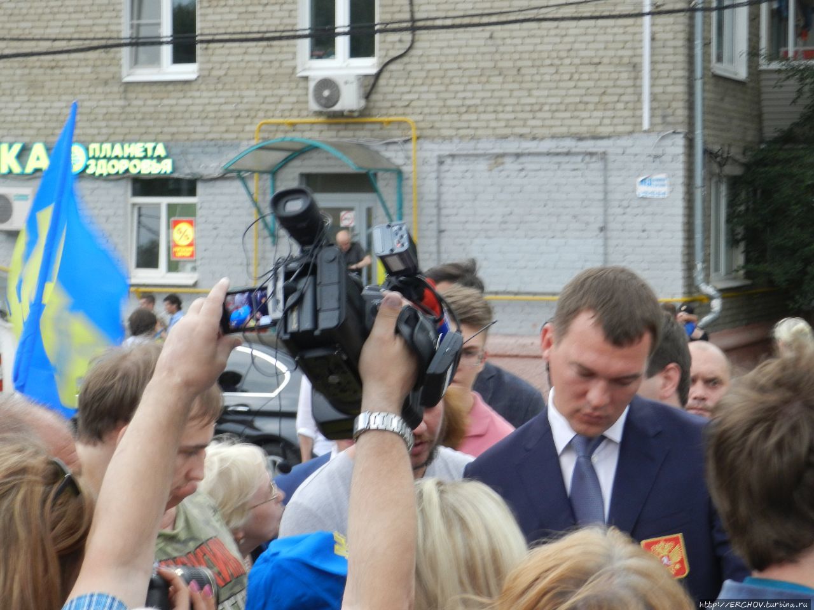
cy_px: 305
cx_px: 407
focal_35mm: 84
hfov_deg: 23.3
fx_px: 1975
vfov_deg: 17.6
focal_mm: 14.9
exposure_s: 1/30
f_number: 4.4
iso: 250
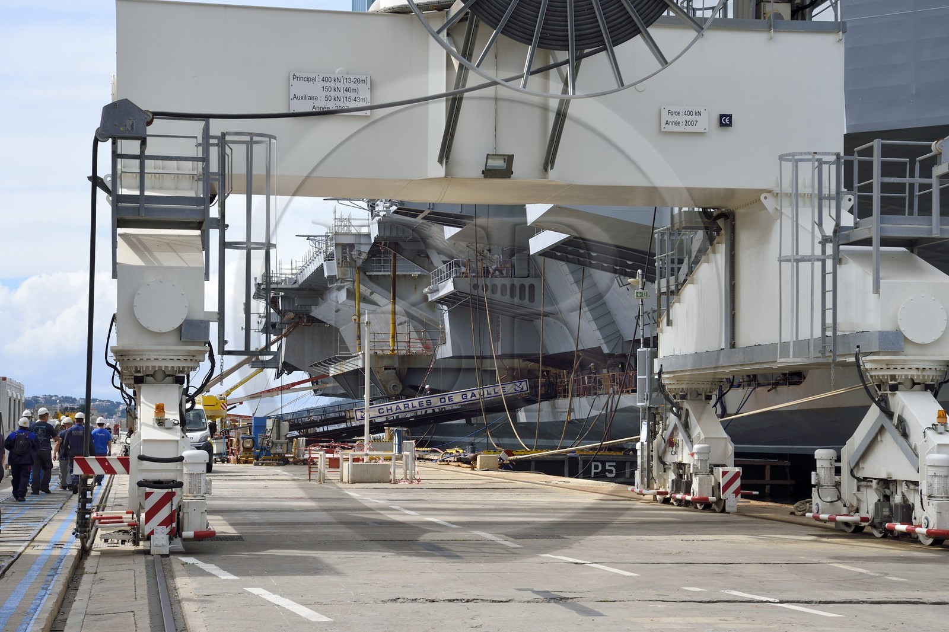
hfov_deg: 28.8
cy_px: 316
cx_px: 474
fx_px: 1845
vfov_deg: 19.4
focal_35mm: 70
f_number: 11
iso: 200
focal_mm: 70
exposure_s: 1/320
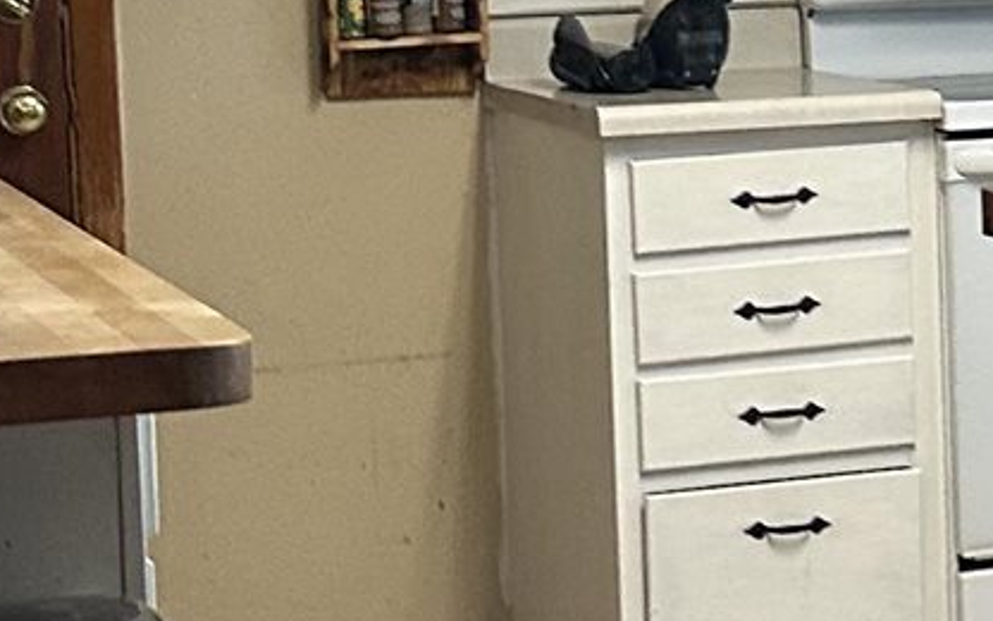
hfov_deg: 14.0
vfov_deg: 9.3
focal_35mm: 141
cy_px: 174
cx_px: 1416
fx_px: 3816
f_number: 1.78
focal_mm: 6.86
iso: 320
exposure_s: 1/60
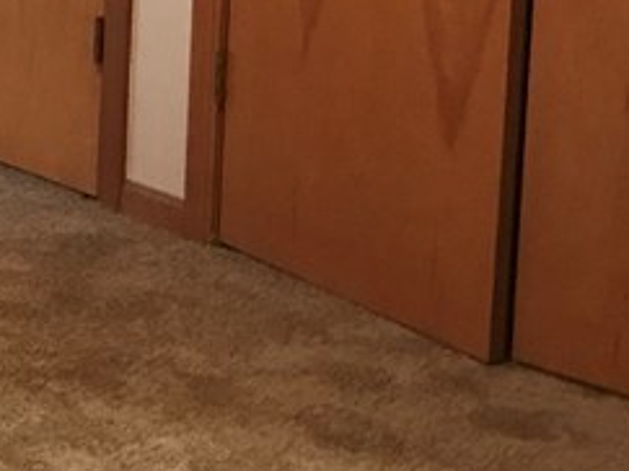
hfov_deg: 14.9
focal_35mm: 118
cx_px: -432
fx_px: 2143
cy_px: -197
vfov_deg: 12.1
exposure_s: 1/6
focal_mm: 3.99
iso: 80
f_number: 1.8
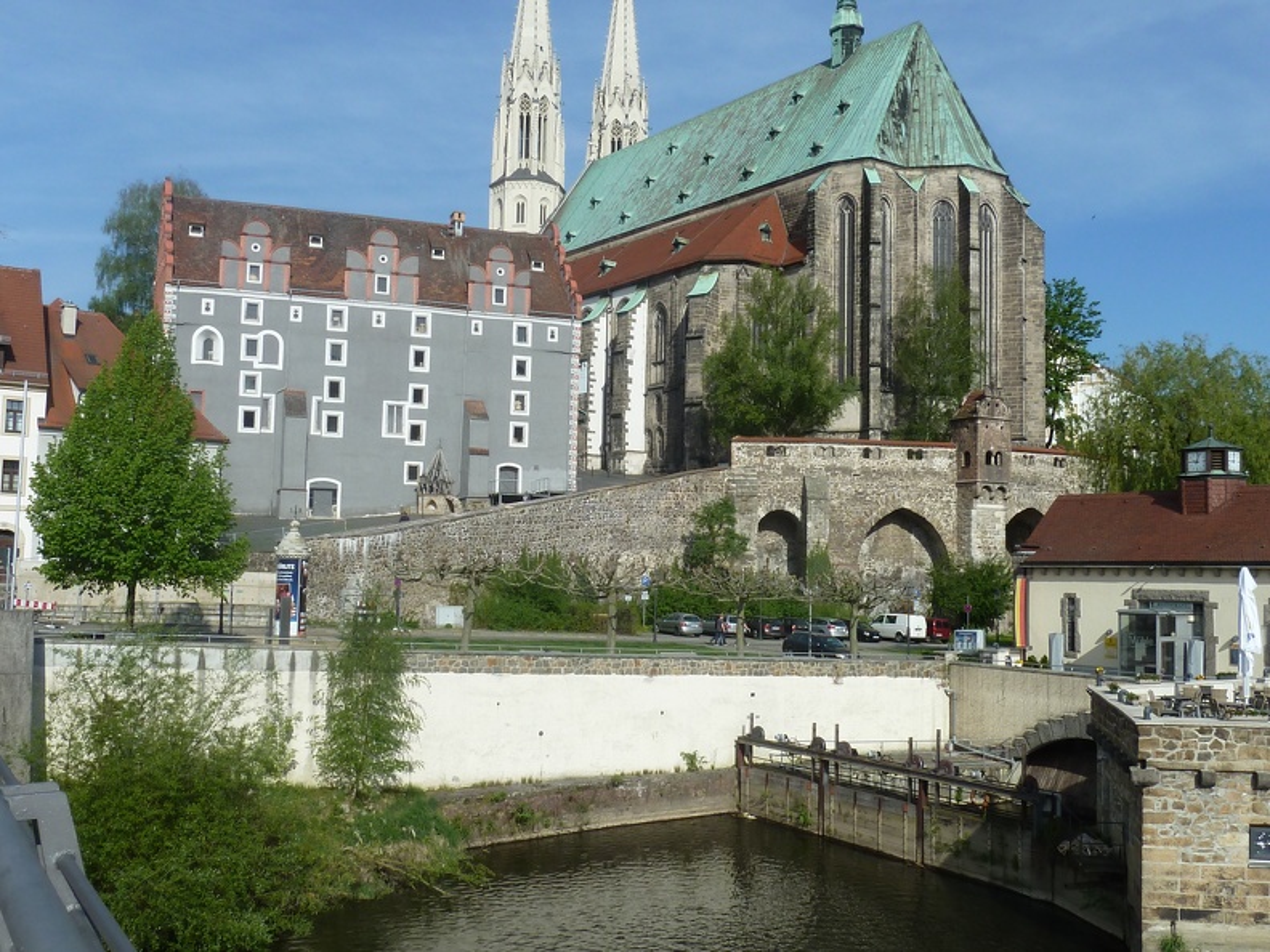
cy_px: 476
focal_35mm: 25
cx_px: 635
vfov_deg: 54.9
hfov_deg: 69.4
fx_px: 917
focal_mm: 4.1
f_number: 5.6
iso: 80
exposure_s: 1/400
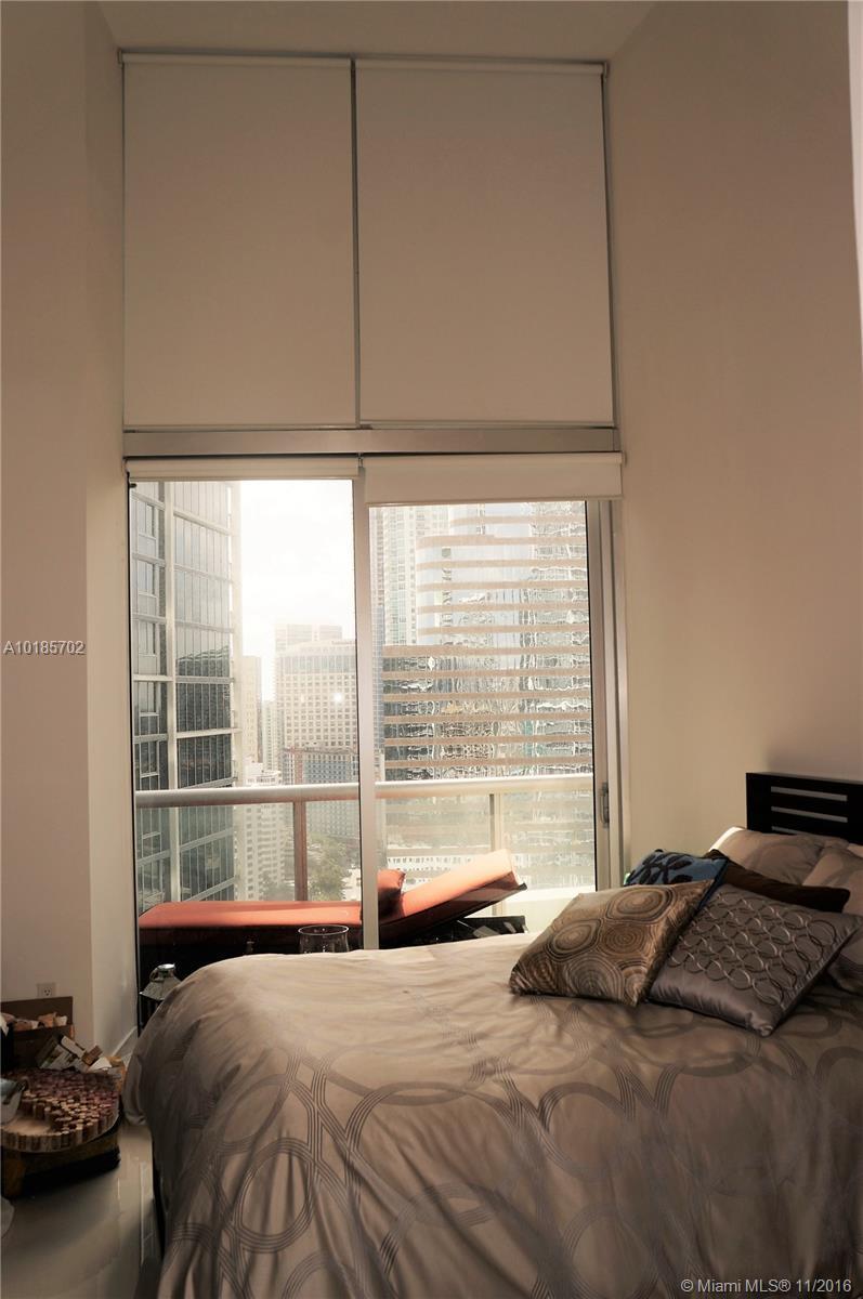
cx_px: 432
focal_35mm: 30
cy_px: 650
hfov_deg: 43.5
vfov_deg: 62.0
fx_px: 1081
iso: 100
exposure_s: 1/160
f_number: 6.3
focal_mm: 20
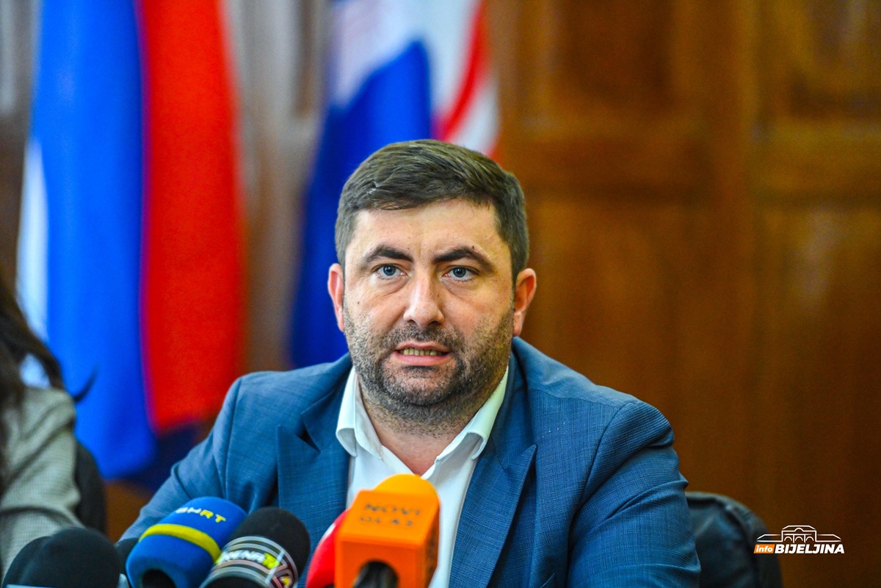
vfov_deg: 6.9
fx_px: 4894
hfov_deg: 10.3
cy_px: 294
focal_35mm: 200
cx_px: 440
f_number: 2.8
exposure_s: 1/320
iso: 5000
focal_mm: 200
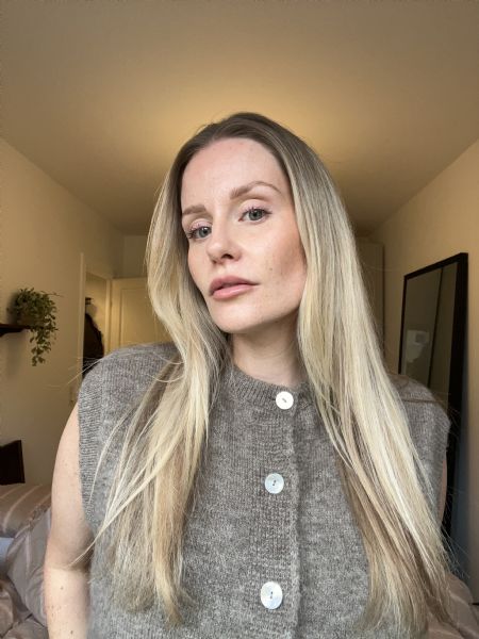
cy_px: 320
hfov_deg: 58.9
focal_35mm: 23
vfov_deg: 73.9
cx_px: 240
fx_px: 424
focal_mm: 2.71
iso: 125
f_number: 2.2
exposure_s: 1/60
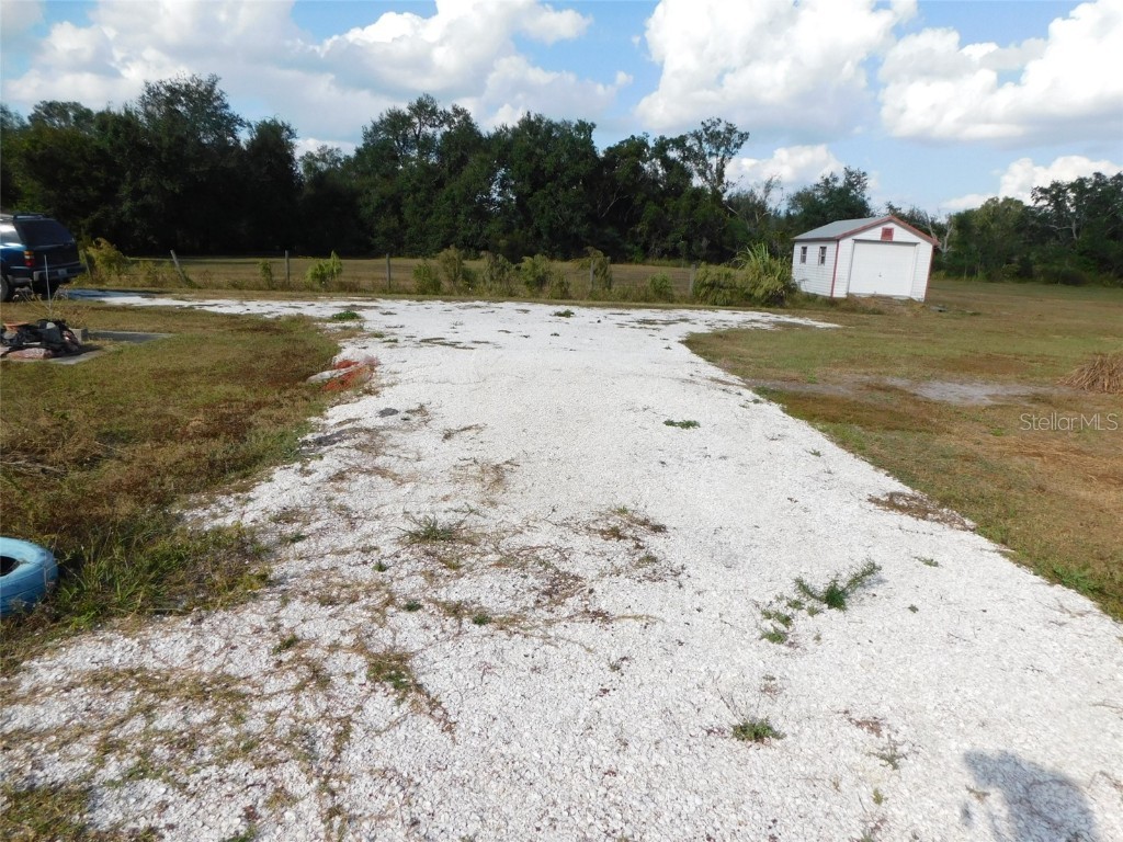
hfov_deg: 73.9
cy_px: 421
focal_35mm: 23
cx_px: 562
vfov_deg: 58.9
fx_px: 746
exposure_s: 1/500
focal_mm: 4
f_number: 6
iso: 125
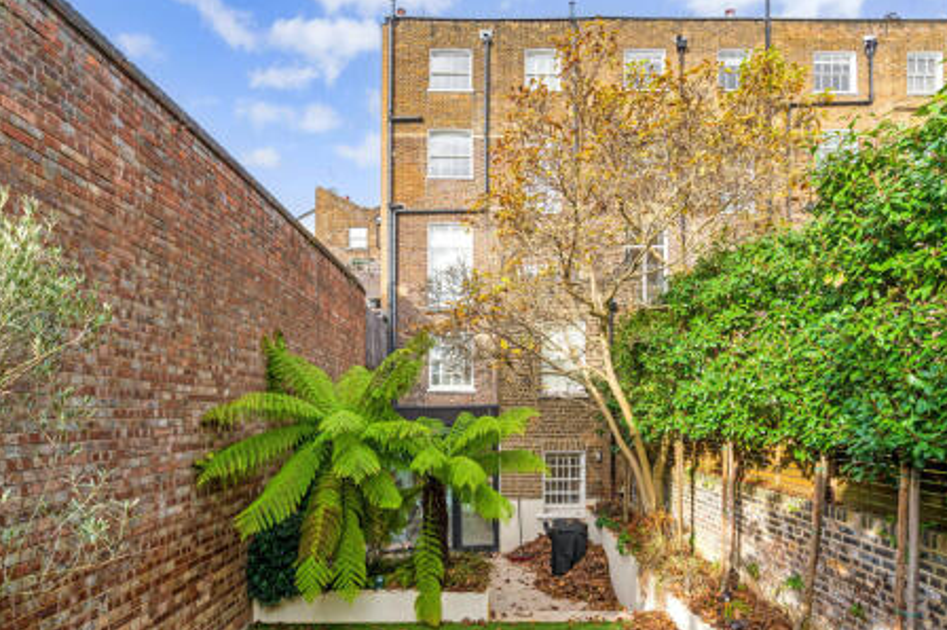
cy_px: 312
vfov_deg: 70.4
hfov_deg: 93.3
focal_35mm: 17
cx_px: 480
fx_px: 447
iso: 250
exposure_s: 1/160
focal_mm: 16
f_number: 7.1
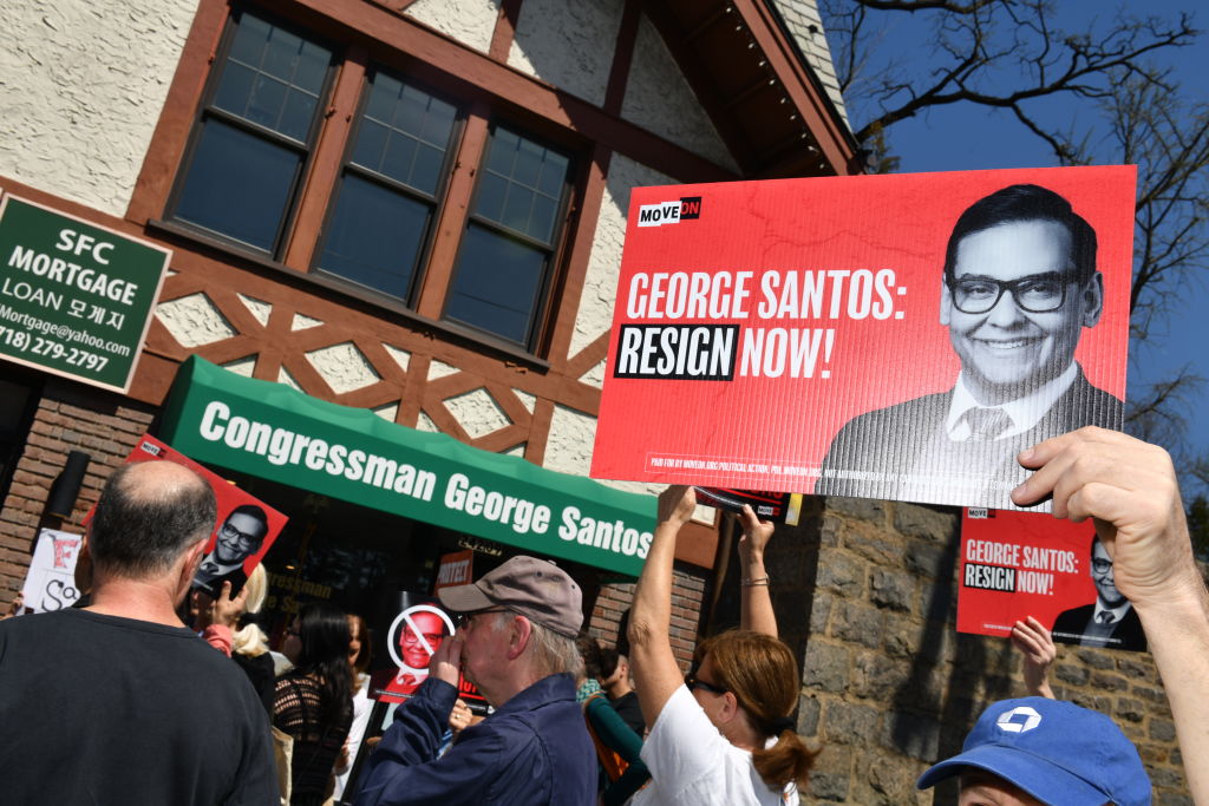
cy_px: 403
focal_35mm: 35
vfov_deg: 37.9
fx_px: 1176
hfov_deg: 54.4
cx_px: 604
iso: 100
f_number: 16
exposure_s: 1/200
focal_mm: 35
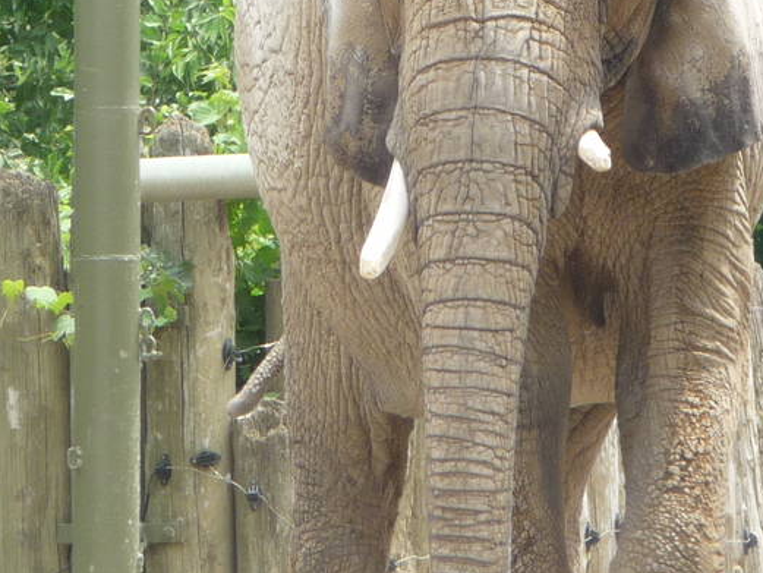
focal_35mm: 860
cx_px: 561
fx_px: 18960
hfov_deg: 2.3
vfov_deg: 1.7
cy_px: 62
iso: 100
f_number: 4.9
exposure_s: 1/200
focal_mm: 47
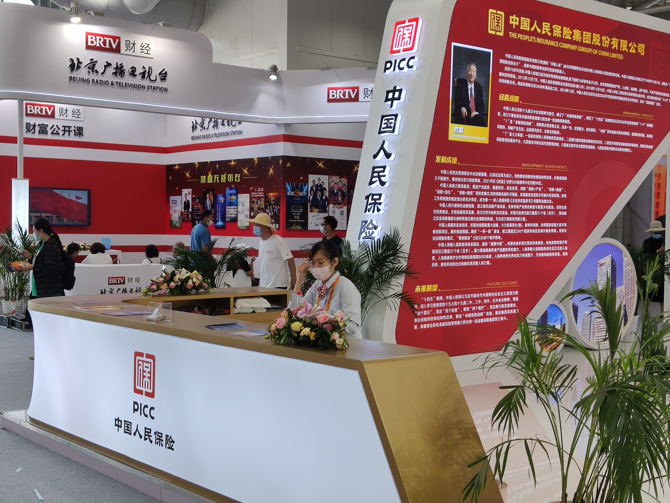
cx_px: 335
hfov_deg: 41.2
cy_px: 250
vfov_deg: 31.5
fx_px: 890
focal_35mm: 46
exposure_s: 1/174
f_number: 1.75
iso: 112
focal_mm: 4.75
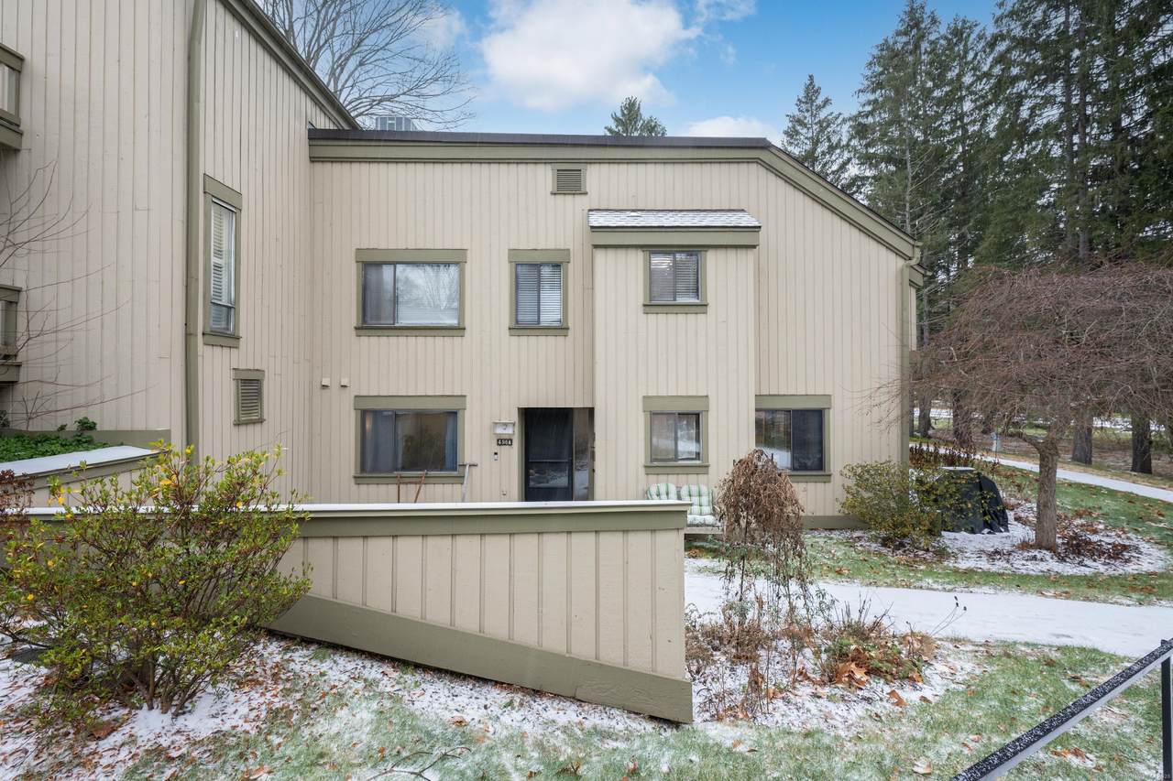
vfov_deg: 77.3
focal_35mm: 15
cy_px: 390
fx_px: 489
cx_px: 586
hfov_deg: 100.4
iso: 400
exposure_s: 1/15
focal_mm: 15
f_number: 7.1
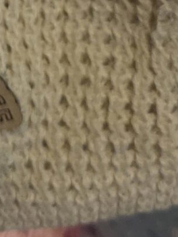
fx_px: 993
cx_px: -107
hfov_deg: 9.9
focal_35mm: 145
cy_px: -271
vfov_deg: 11.8
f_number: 1.7
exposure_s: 1/120
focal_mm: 6.3
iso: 1000
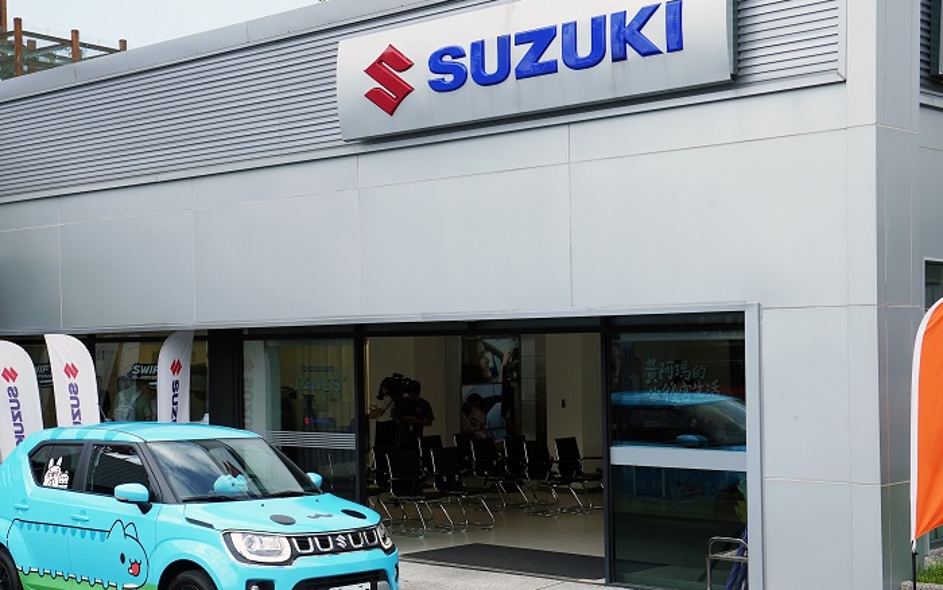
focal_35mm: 55
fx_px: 1414
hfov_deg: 36.8
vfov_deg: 23.5
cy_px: 343
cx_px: 405
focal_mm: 28
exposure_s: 1/500
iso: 100
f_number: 4
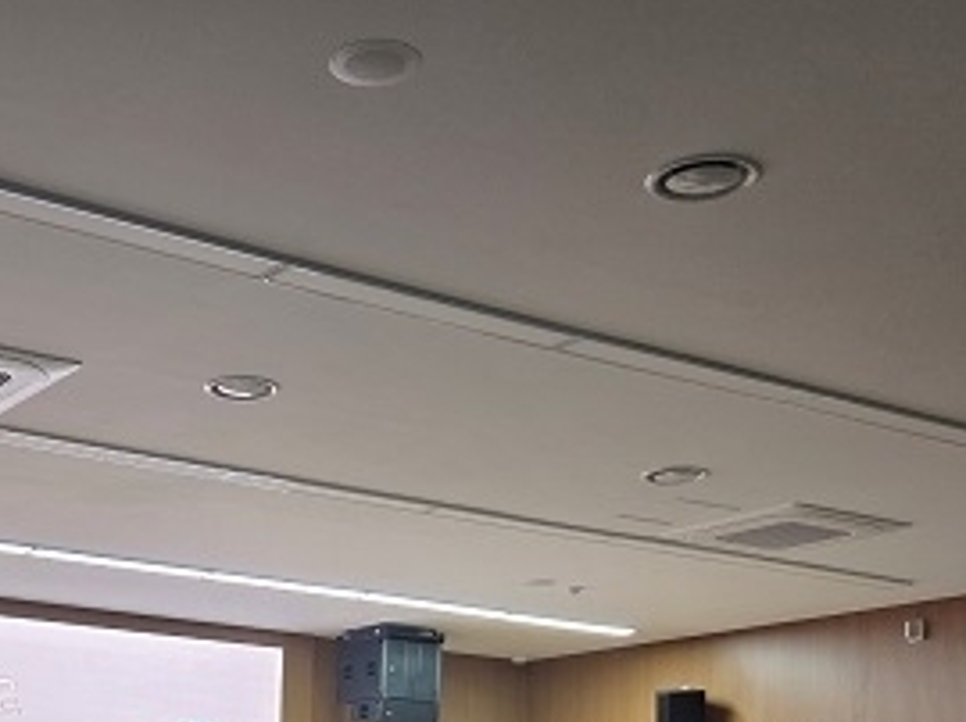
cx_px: 182
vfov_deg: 23.2
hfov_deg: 32.3
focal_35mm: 58
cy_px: 858
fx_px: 1617
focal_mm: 5.4
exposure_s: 1/120
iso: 250
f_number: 1.8
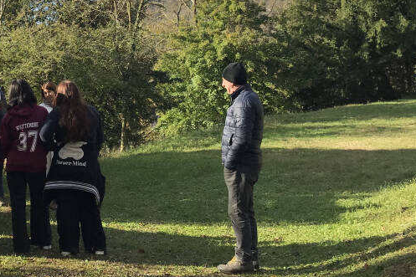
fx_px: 693
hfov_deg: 32.6
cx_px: 90
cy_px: 32
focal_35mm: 60
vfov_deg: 22.1
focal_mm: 3.99
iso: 20
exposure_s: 1/1168
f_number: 1.8
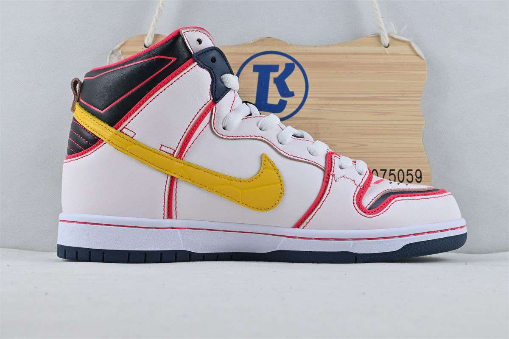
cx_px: 254
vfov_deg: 27.7
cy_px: 170
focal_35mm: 49
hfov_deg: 40.5
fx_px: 689
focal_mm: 32.5
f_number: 10
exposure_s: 1/160
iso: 1000
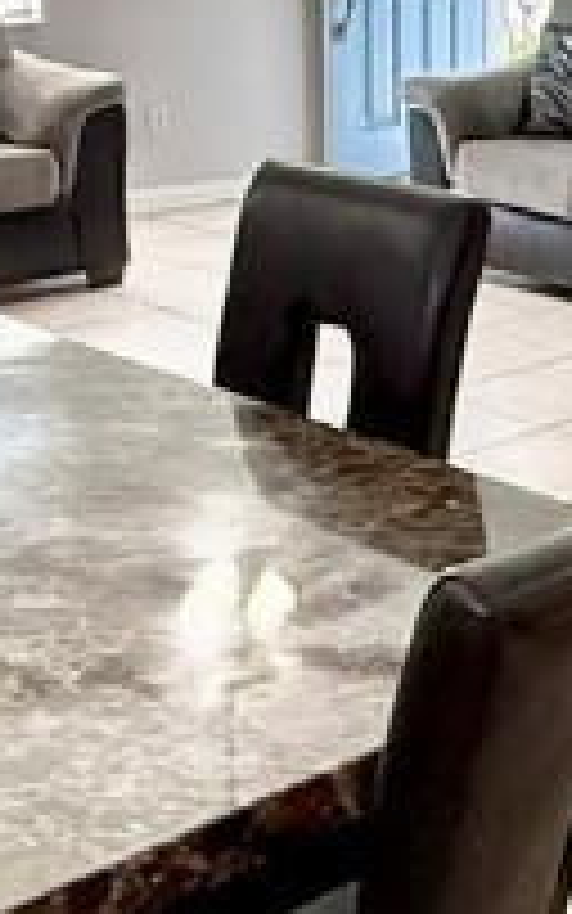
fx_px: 1869
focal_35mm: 75
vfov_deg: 27.3
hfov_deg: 16.9
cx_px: 626
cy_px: 306
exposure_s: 1/120
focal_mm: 2.22
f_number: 2.2
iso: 320
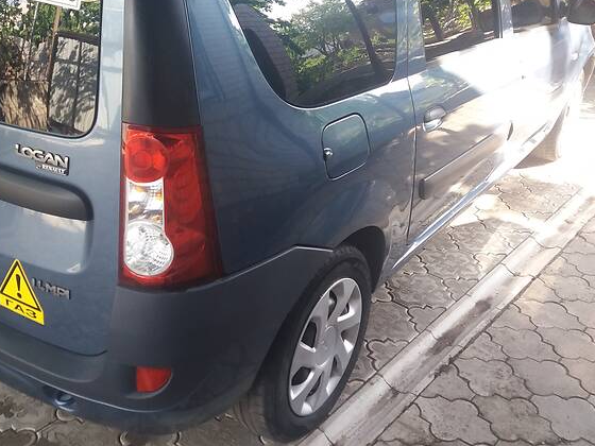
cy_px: 137
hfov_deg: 46.5
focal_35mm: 40
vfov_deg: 35.5
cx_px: 239
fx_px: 688
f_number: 1.9
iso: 100
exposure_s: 1/100
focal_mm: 3.7
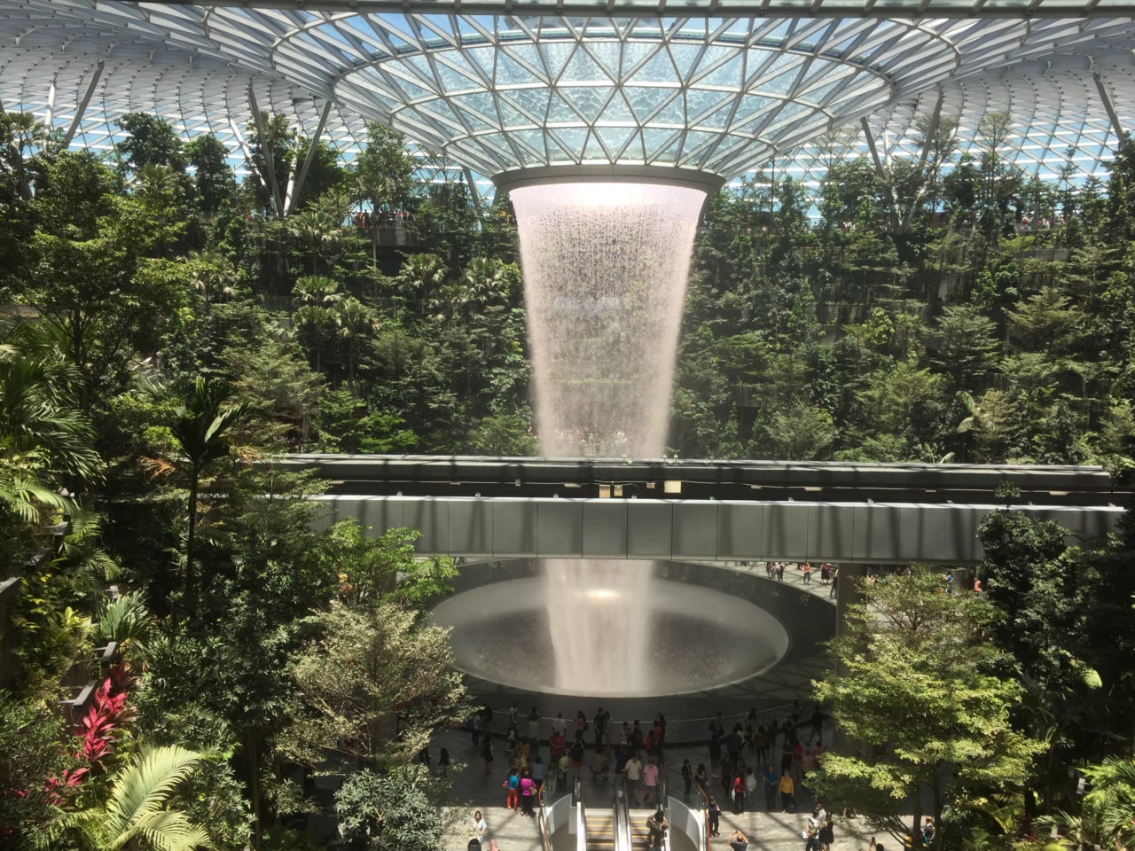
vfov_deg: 48.2
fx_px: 951
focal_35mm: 29
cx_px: 568
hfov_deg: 61.7
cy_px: 426
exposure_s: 1/638
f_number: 2.2
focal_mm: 4.15
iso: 32
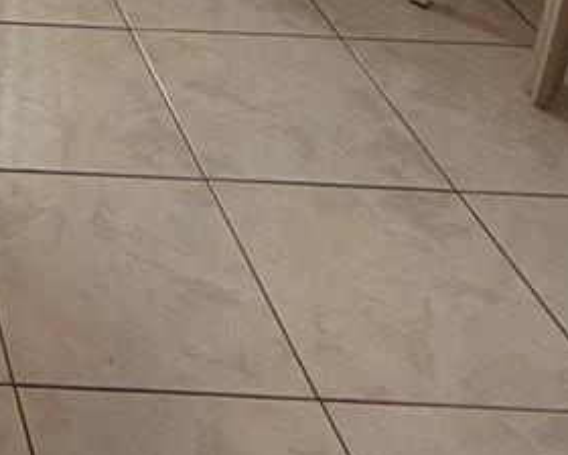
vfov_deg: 15.9
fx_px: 1311
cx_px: -312
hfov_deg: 20.5
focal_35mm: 78
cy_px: -427
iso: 320
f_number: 2.2
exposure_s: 1/120
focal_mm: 2.22
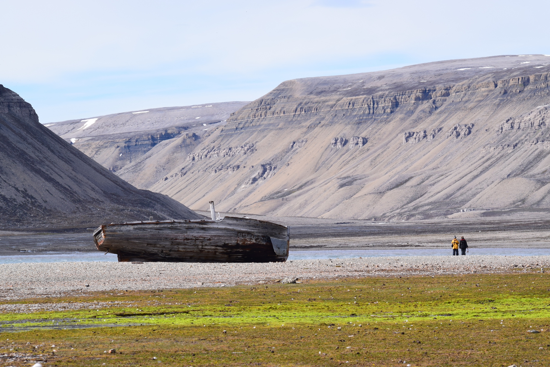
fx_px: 2521
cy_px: 184
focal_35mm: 165
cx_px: 275
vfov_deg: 8.3
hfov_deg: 12.5
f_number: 11
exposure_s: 1/500
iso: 400
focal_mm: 110
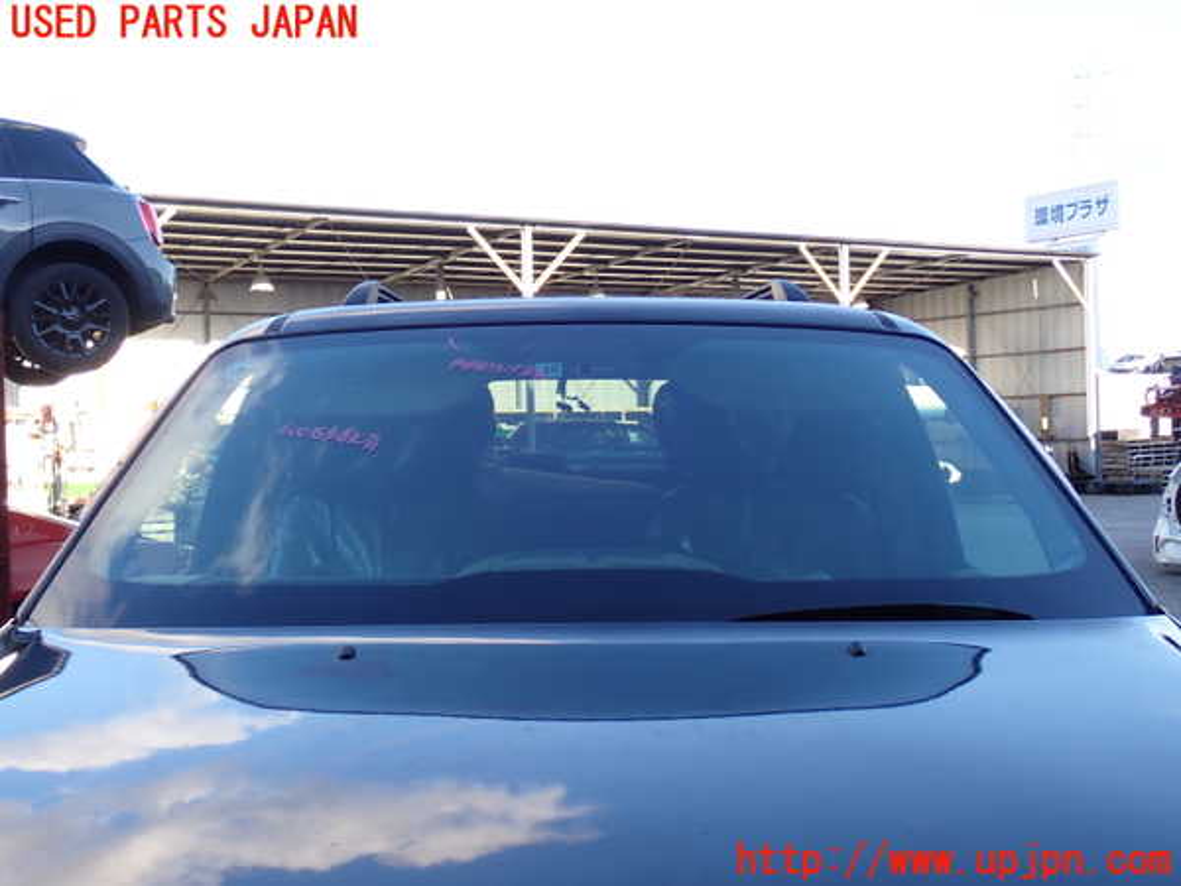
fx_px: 1399
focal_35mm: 41
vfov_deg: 35.1
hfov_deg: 45.8
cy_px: 443
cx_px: 590
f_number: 4
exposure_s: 1/100
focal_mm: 7.31
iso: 100
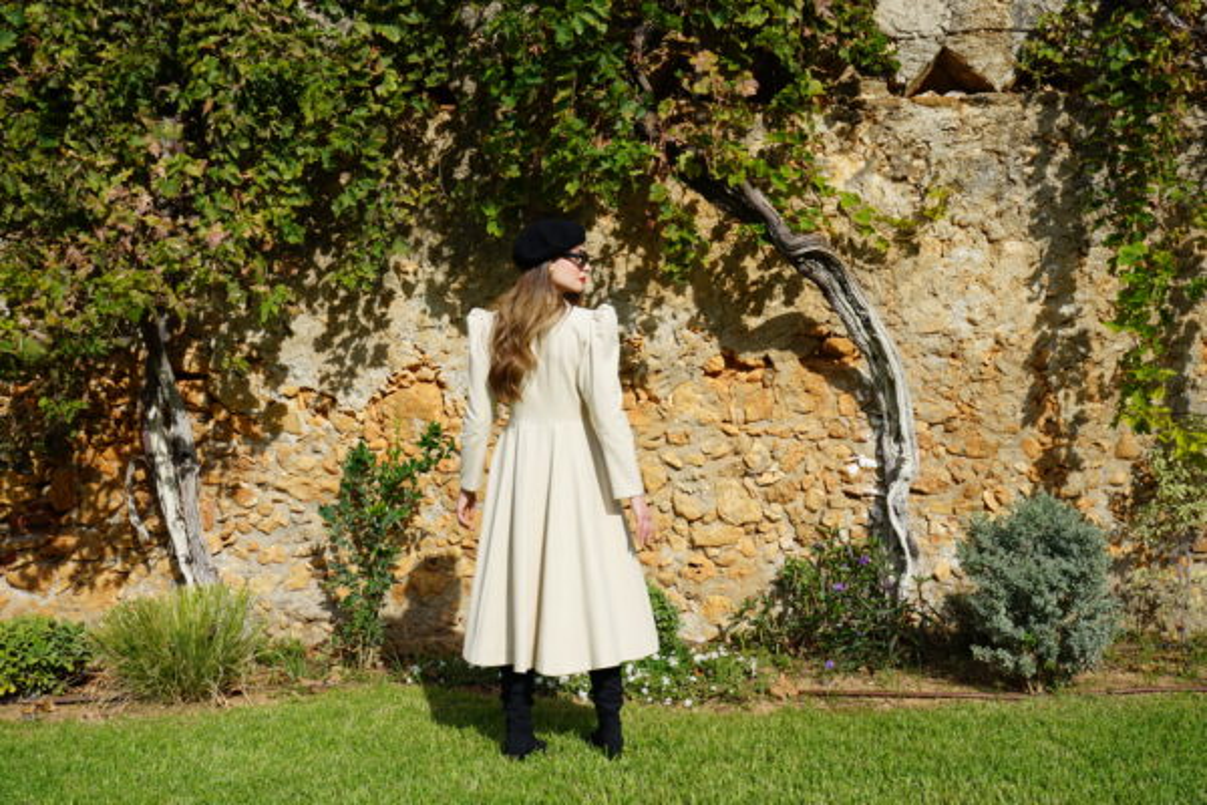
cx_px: 604
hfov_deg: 54.4
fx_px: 1173
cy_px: 402
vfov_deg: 37.9
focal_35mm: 35
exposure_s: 1/160
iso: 100
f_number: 11
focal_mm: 35
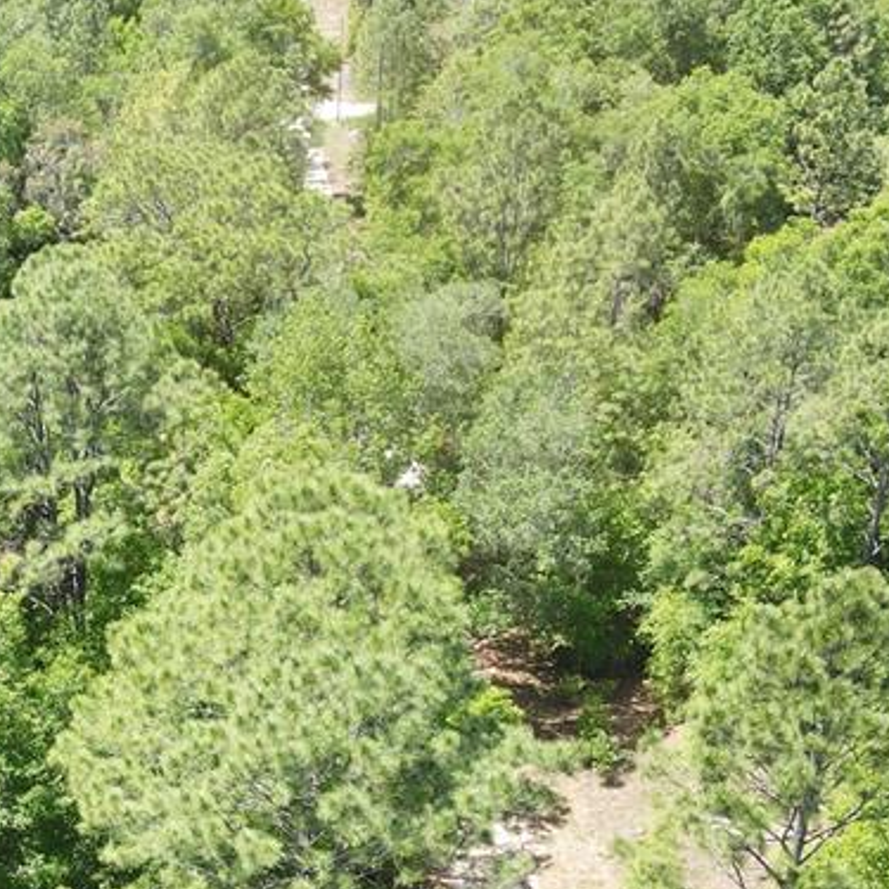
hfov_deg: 29.0
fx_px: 1685
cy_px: 868
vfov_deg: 28.0
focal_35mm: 58
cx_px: 197
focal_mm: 4.5
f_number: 2.8
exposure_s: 1/160
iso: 100
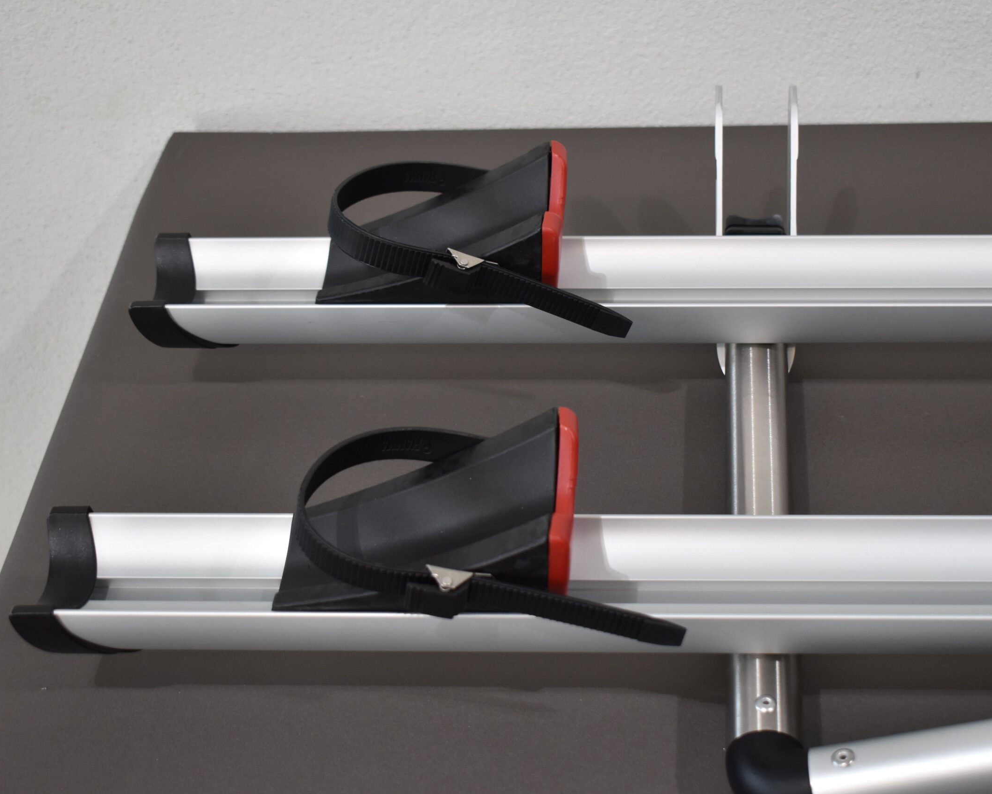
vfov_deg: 25.0
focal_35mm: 61
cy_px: 398
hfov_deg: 30.9
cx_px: 595
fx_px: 1791
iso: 800
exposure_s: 1/250
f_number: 4.8
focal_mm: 36
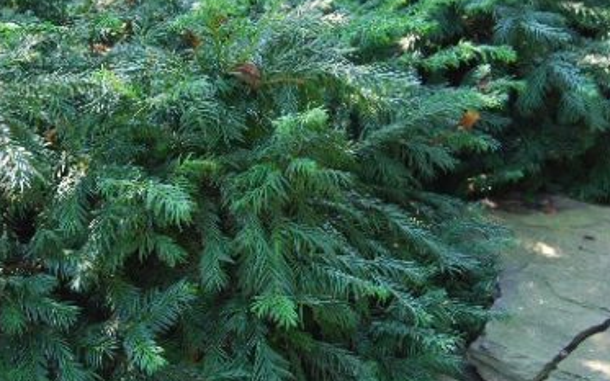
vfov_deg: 15.9
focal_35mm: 82
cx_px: 141
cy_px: 127
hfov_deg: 24.9
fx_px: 1363
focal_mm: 26
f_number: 4
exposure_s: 1/60
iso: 200
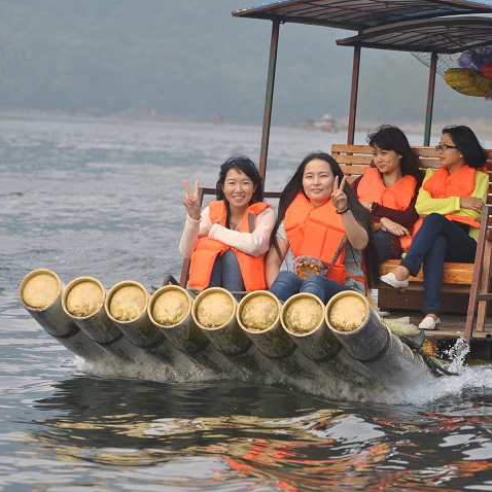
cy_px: 260
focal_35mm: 240
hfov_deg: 7.3
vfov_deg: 7.3
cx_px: 307
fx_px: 3859
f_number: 5
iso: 200
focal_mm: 116
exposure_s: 1/400
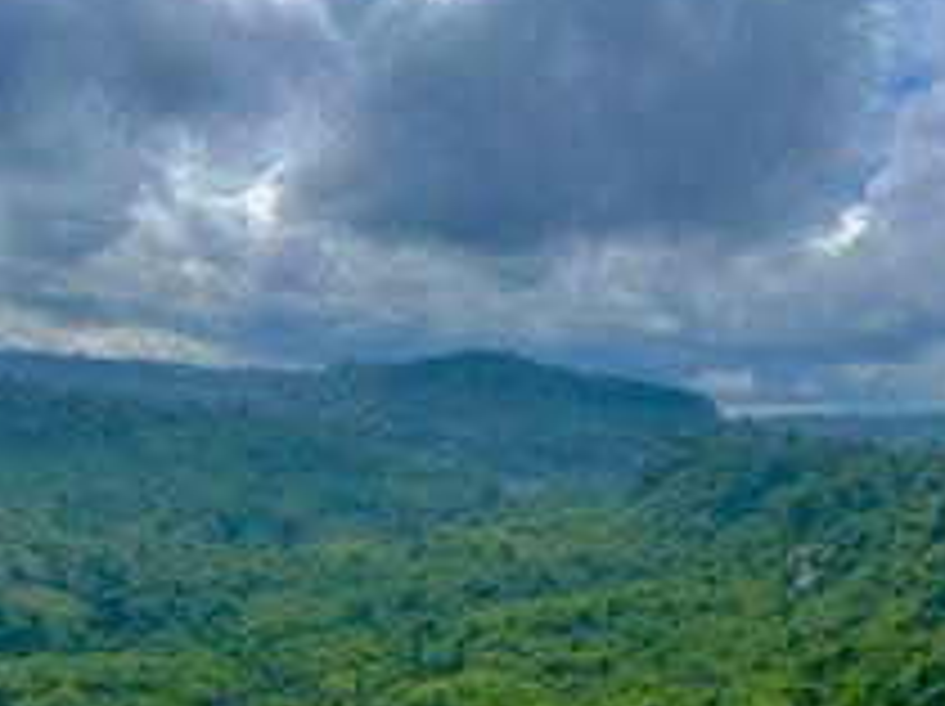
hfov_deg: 38.2
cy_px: 612
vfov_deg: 28.1
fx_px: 1363
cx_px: 470
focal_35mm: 50
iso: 32
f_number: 1.6
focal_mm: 4.2
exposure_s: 1/4831
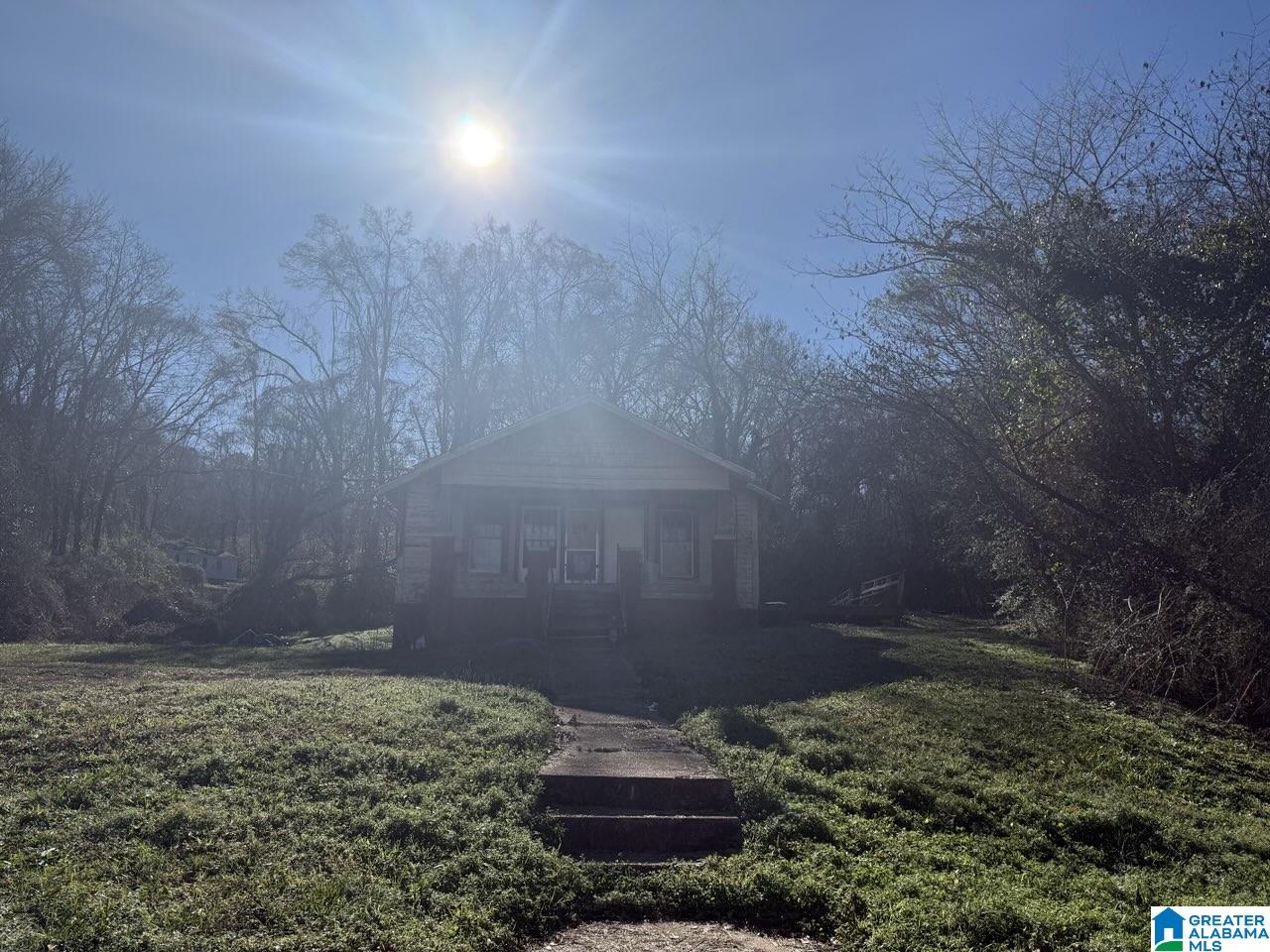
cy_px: 476
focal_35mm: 24
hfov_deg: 71.6
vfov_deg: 56.8
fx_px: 881
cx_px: 635
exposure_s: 1/14286
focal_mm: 6.76
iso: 100
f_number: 1.78
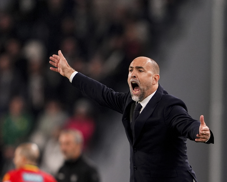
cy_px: 91
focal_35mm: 451
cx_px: 120
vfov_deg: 3.4
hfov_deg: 4.3
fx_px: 3030
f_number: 2.8
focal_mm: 400
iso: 2000
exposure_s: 1/1600
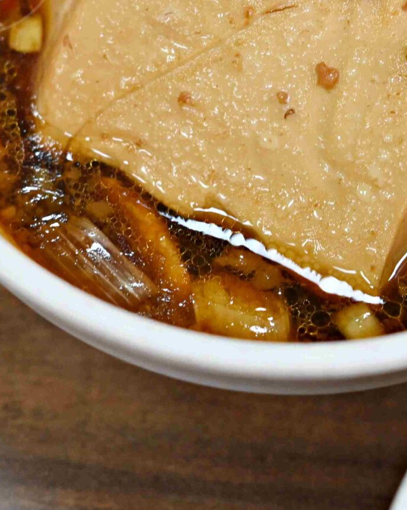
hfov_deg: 7.3
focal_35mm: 210
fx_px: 3163
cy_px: 79
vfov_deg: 9.2
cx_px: 408
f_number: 3.2
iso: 500
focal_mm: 50
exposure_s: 1/200
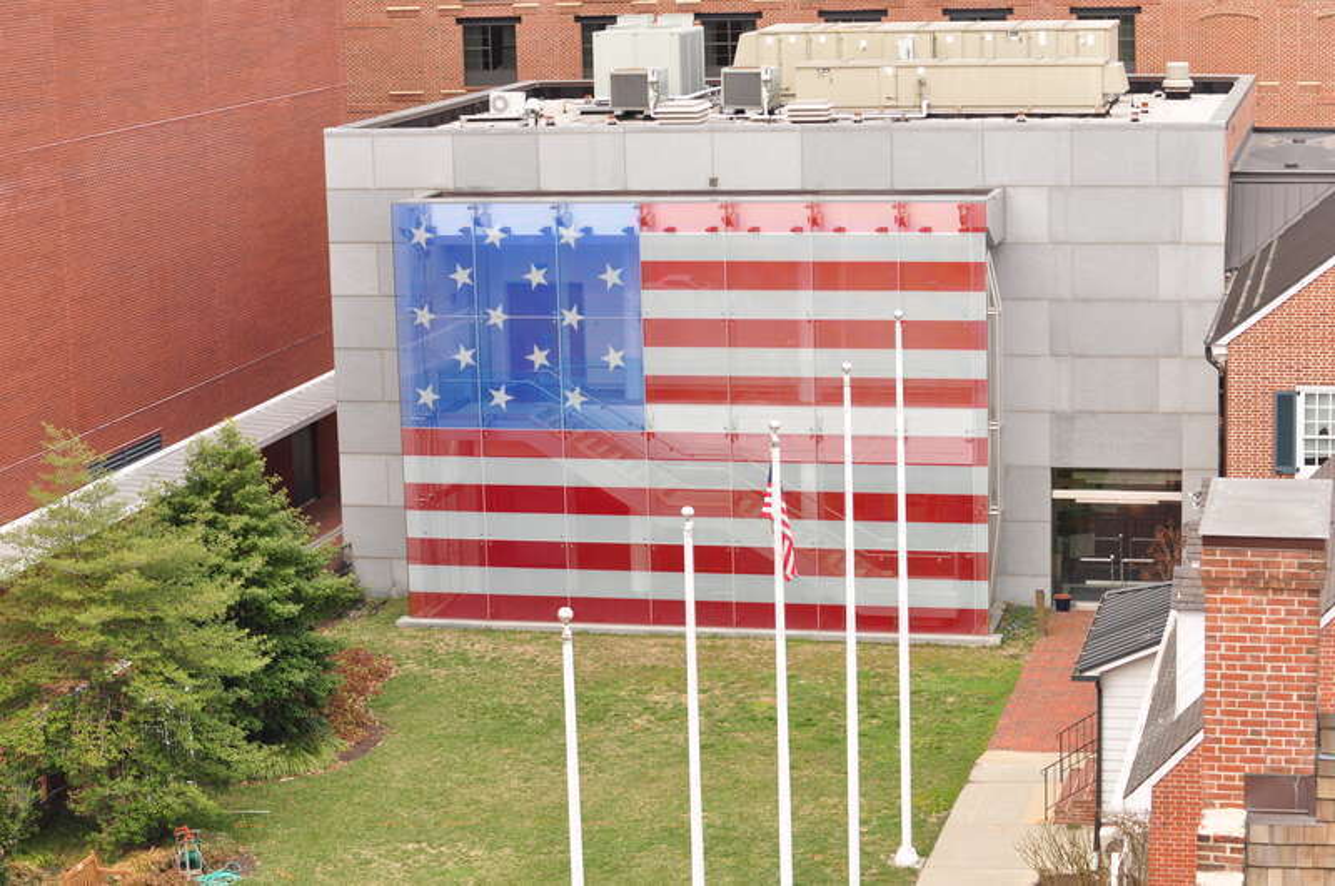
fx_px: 2777
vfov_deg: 18.1
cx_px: 668
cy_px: 443
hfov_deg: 27.0
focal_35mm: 75
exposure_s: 1/200
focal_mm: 50
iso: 200
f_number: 7.1
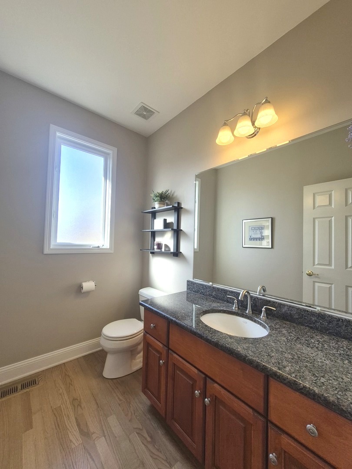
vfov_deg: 106.2
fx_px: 176
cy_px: 234
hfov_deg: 89.9
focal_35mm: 13
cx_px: 176
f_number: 2.2
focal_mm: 1.74
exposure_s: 1/120
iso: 50
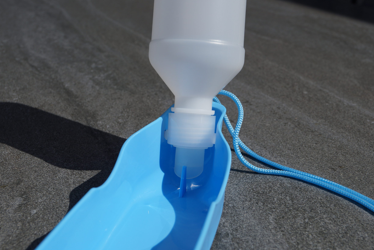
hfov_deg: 36.5
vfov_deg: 24.8
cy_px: 128
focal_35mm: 55
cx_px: 193
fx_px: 566
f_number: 9
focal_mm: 35
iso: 100
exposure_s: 1/800
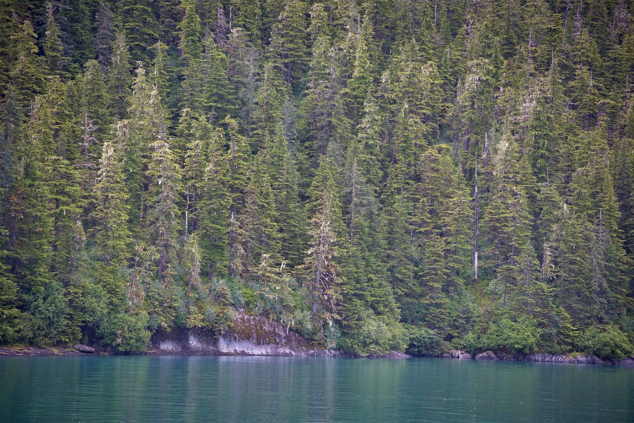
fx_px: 2906
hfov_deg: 12.4
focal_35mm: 165
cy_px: 212
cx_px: 317
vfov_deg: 8.3
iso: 450
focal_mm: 165
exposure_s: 1/400
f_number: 5
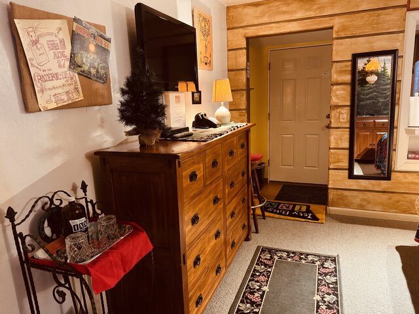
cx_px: 210
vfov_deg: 56.8
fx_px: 291
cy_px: 157
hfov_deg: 71.6
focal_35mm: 24
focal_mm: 6.76
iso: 1000
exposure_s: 1/40
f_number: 1.78
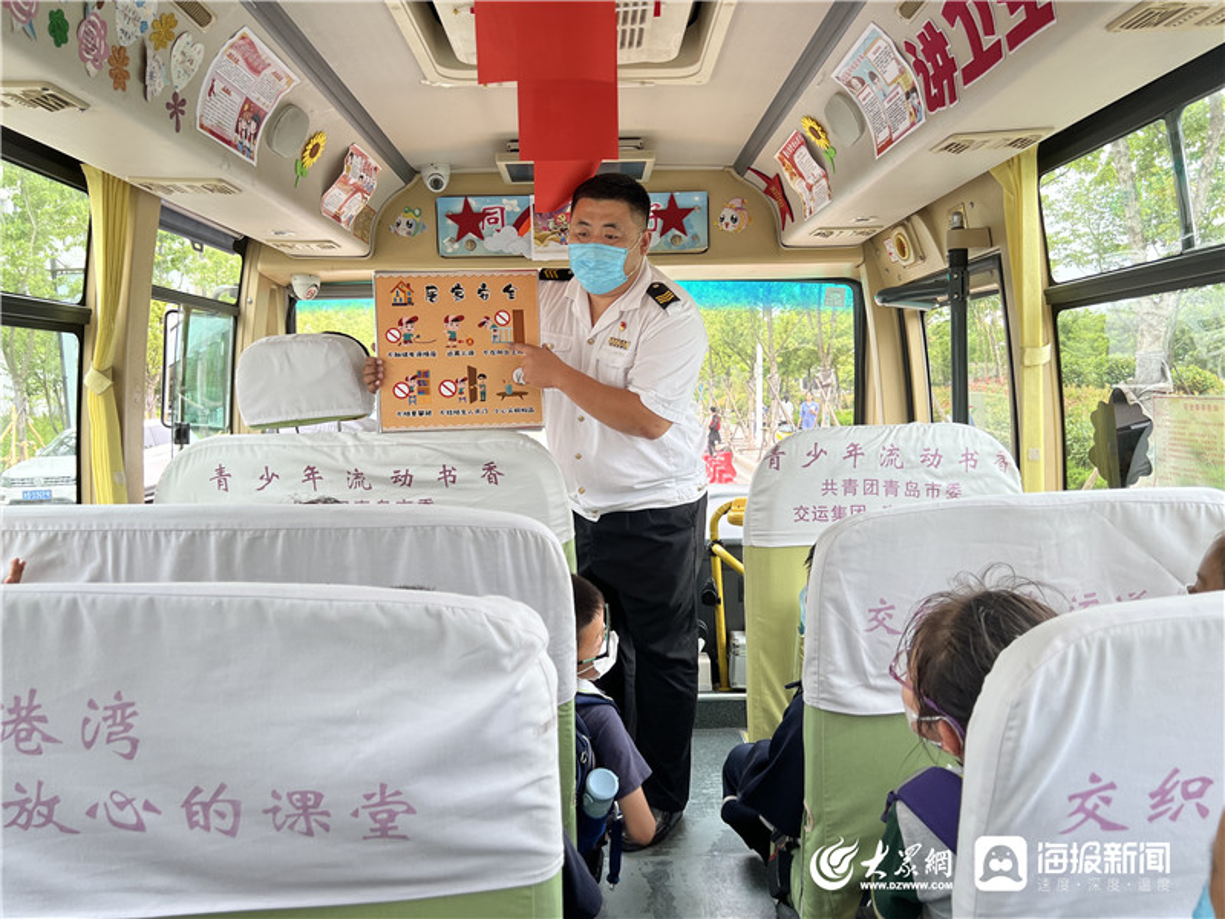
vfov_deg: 53.1
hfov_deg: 67.3
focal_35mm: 26
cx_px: 612
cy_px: 460
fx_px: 920
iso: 32
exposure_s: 1/147
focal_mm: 5.7
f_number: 1.5
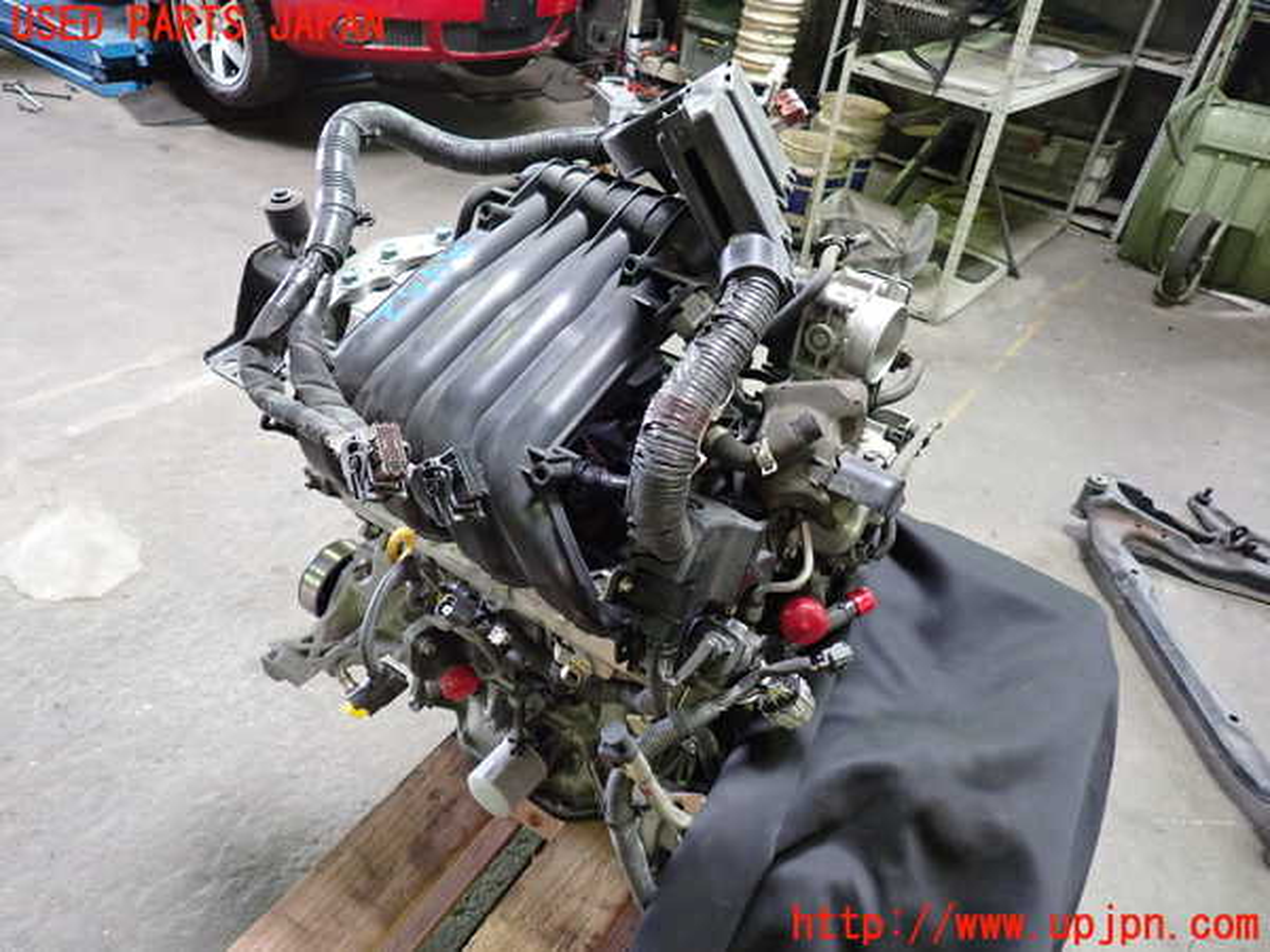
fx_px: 917
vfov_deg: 54.9
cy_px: 476
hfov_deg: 69.4
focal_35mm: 25
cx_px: 635
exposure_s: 1/30
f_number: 2
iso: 400
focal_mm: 4.5
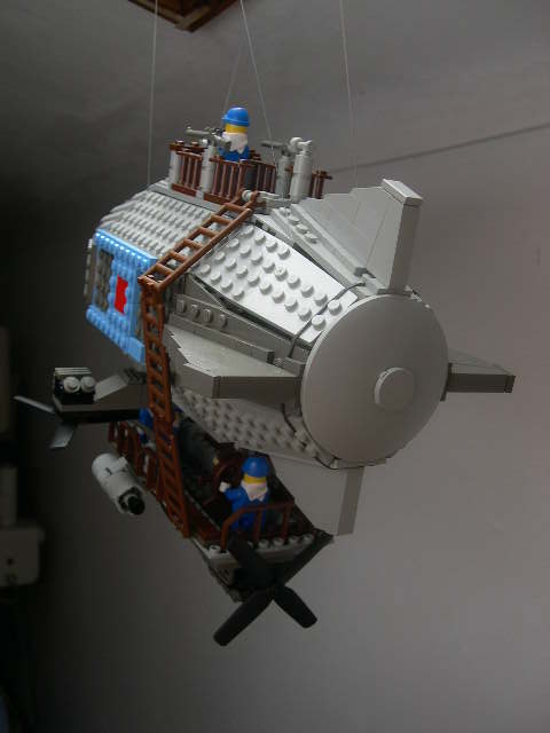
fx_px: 805
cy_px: 366
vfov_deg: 49.0
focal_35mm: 38
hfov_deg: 37.7
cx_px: 275
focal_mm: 8
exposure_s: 1/295
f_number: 2.8
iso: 100
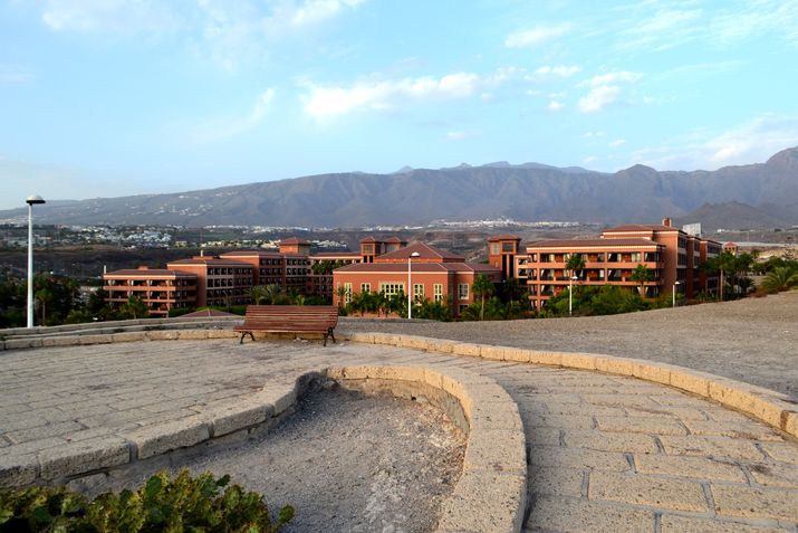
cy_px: 266
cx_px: 399
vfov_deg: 47.9
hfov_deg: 67.4
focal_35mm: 27
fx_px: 599
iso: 400
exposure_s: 1/160
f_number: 9
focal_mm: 18
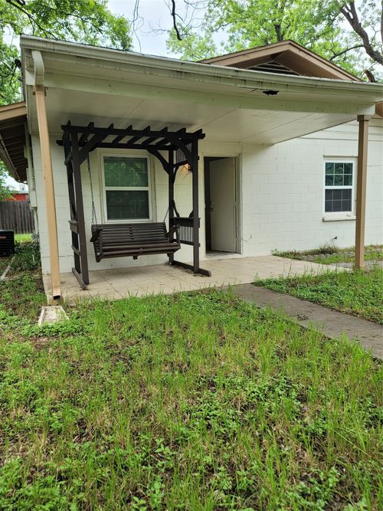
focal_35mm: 25
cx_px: 192
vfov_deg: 69.4
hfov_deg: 54.9
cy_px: 256
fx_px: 369
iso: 20
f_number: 1.8
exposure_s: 1/212
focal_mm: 7
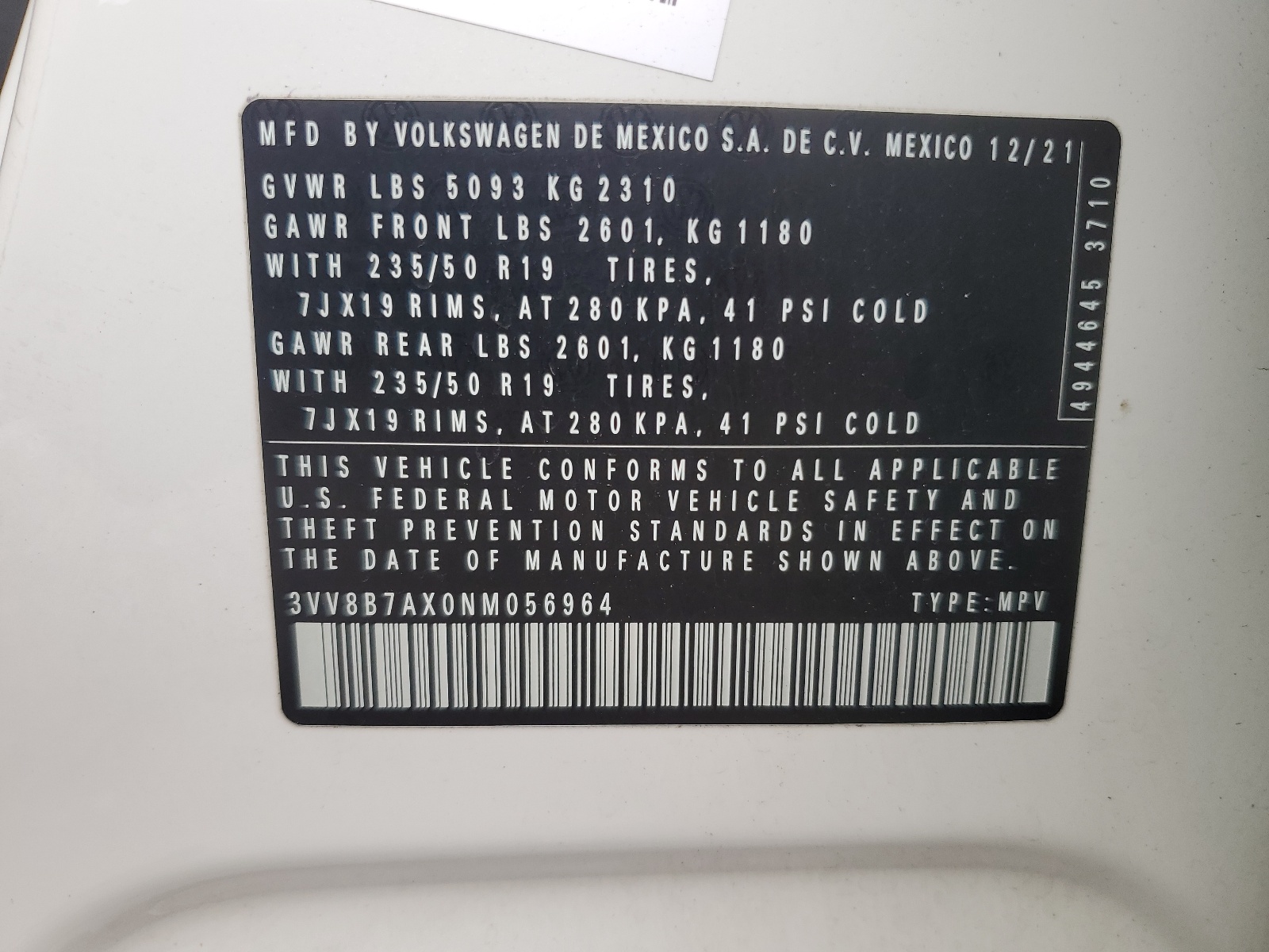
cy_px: 476
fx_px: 953
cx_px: 634
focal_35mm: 26
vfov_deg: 53.1
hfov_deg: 67.3
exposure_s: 1/323
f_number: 1.5
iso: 50
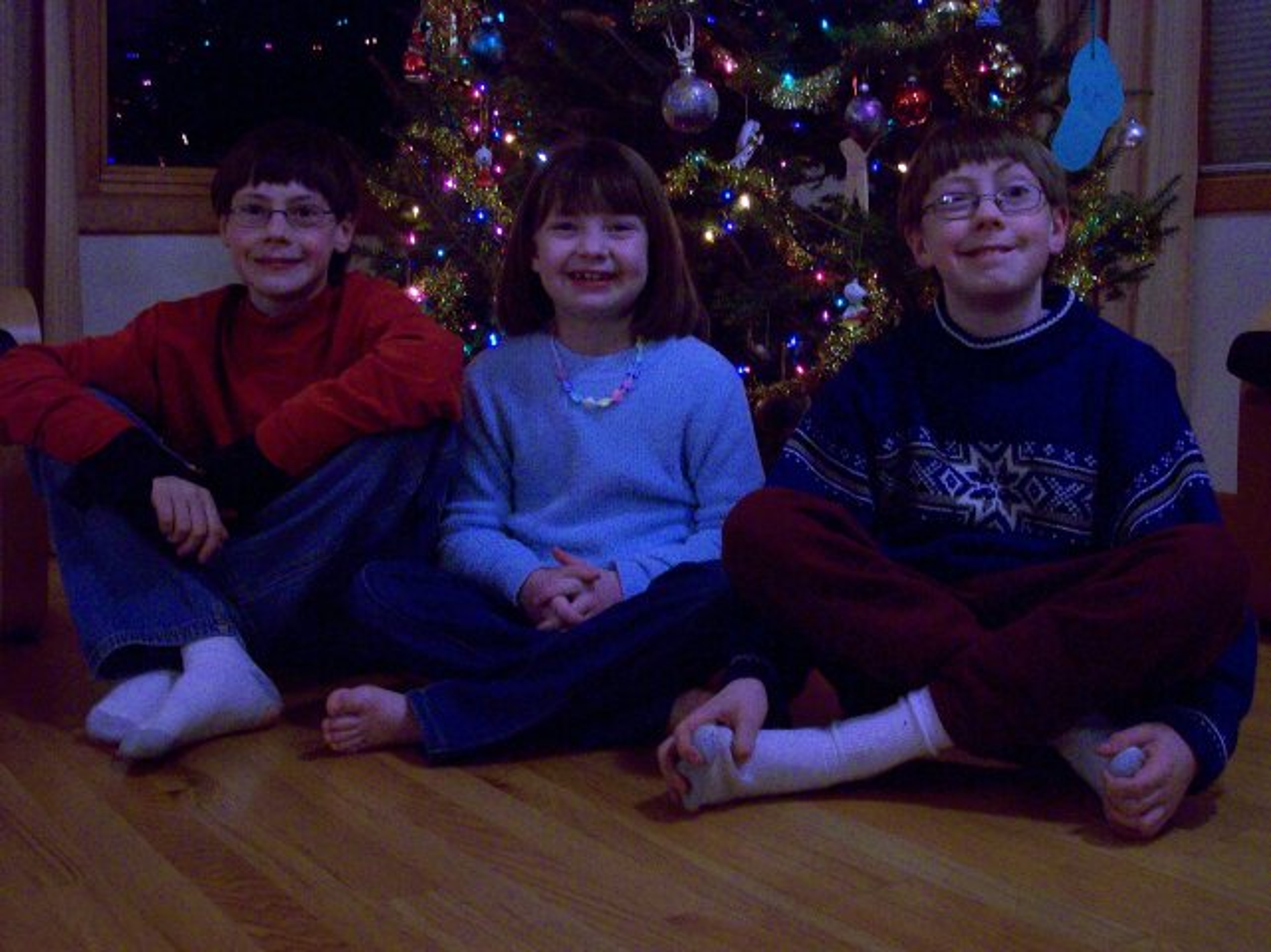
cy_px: 476
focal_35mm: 45
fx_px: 1651
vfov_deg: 32.2
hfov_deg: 42.1
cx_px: 636
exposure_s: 1/8
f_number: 3
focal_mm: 7.6
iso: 160
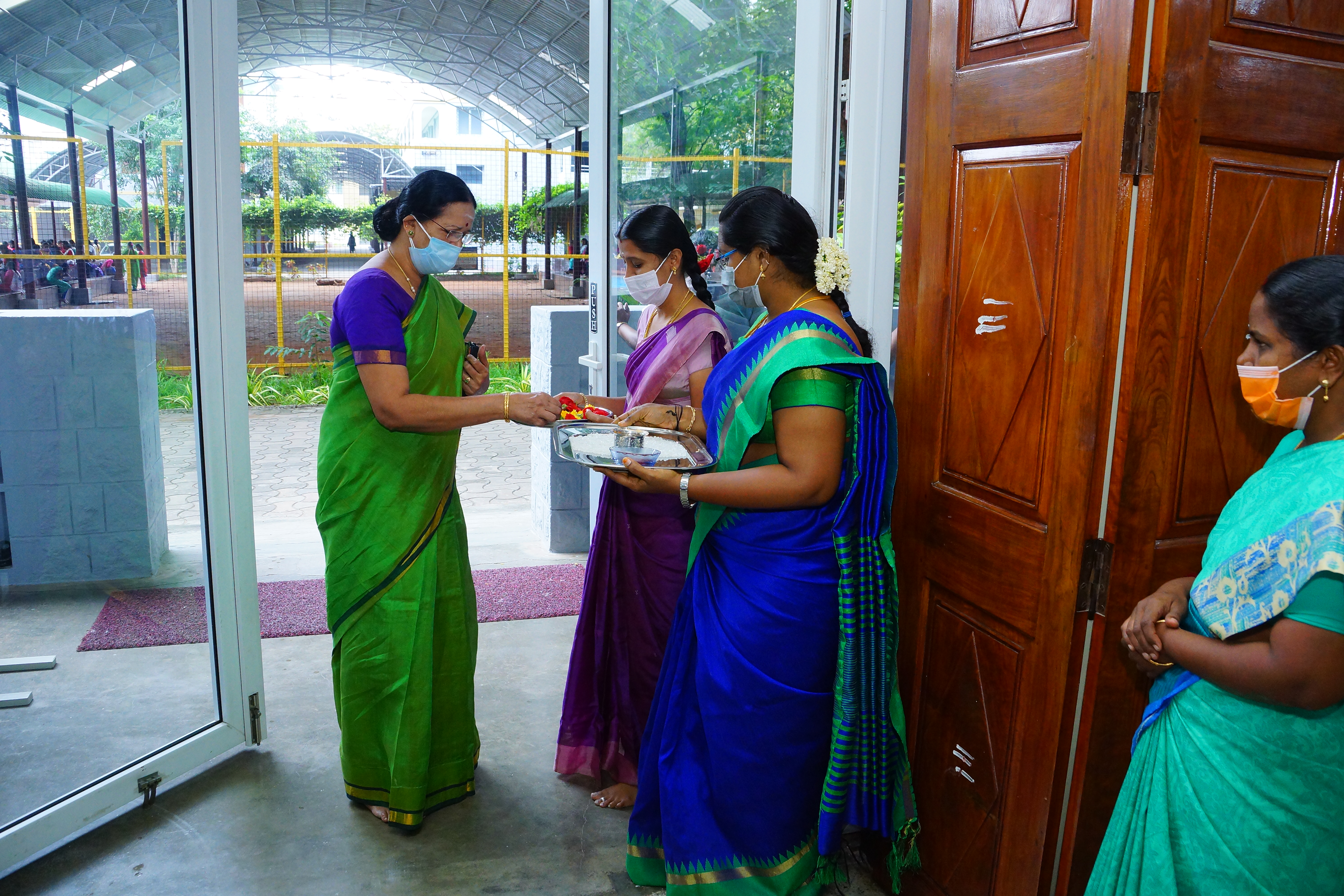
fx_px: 1120
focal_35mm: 30
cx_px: 672
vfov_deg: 43.6
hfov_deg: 61.9
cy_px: 448
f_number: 5.6
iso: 800
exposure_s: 1/100
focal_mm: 20
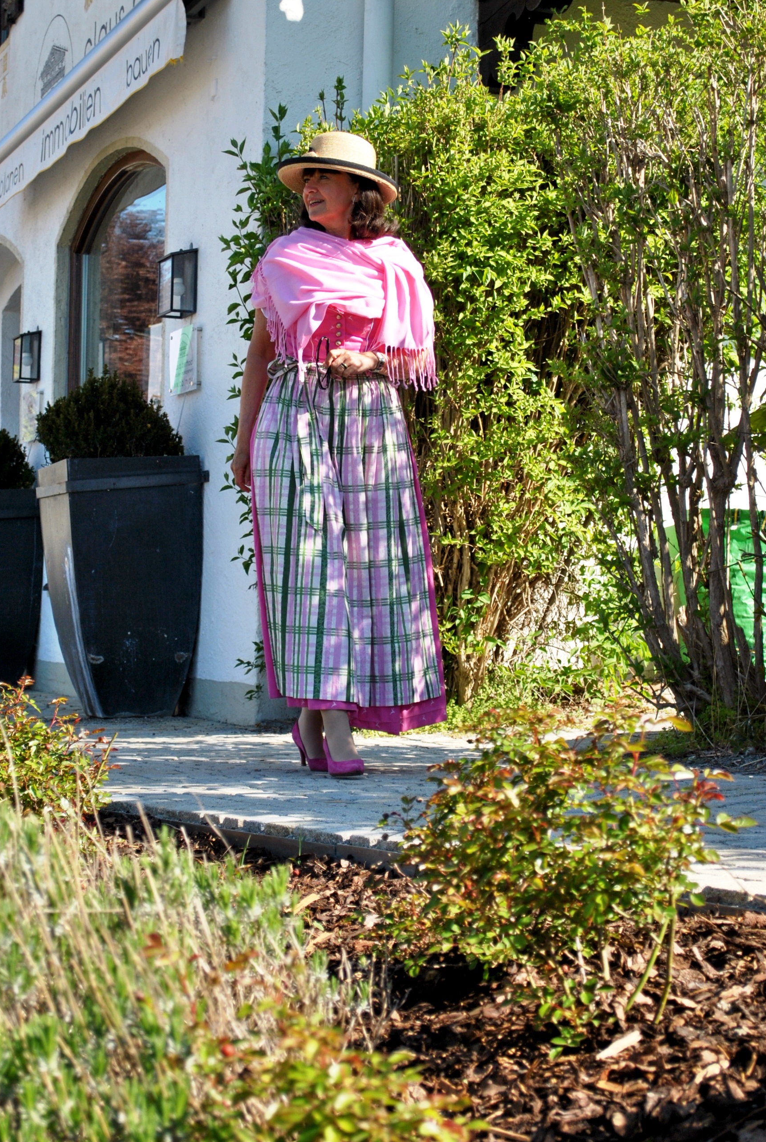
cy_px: 512
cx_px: 344
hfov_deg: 20.1
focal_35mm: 68
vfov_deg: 29.6
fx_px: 2160
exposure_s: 1/500
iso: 140
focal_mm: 40
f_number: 5.3
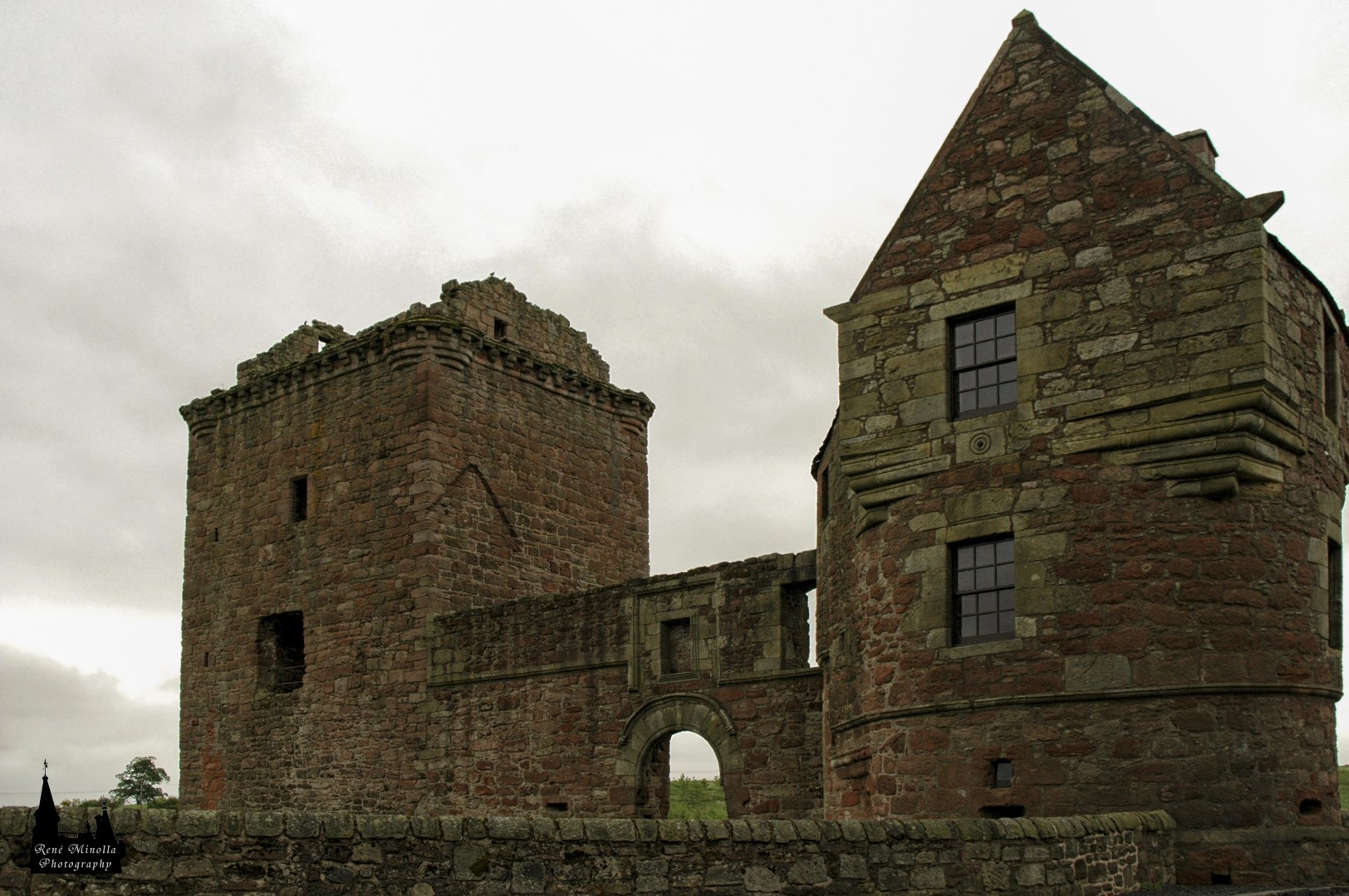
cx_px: 674
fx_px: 1236
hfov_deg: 57.3
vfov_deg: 39.9
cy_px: 448
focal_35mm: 33
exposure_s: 1/160
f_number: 6.3
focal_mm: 22
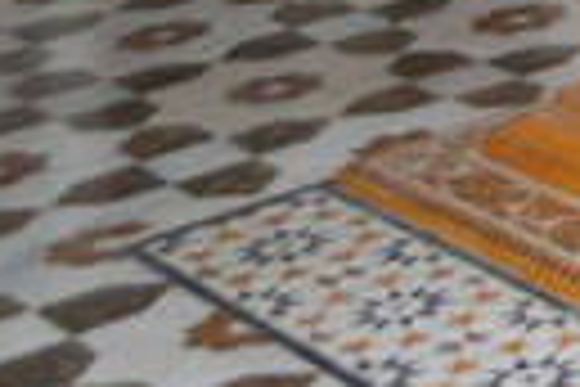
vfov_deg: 7.7
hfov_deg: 10.2
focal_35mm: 163
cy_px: -598
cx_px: 1560
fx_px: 2626
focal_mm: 20
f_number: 4
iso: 250
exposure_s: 1/60
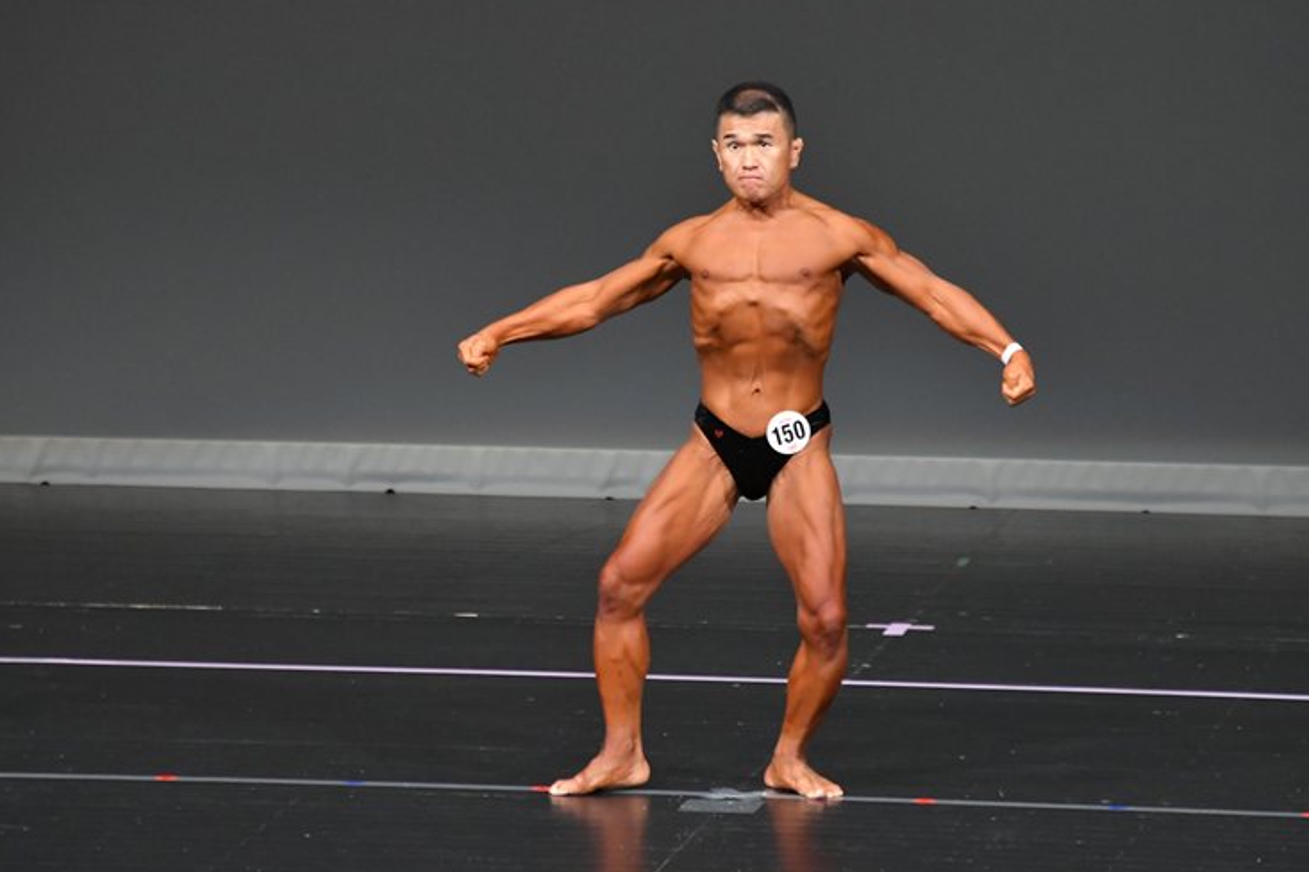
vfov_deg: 4.1
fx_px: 12102
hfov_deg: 6.2
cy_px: 441
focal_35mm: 333
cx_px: 658
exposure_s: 1/400
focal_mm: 210
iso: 4000
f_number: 5.6
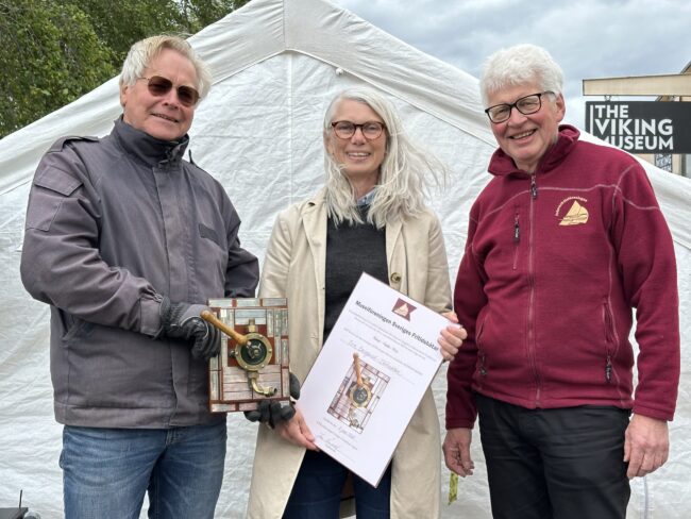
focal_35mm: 48
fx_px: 959
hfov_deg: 39.6
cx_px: 346
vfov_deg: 30.3
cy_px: 260
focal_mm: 6.86
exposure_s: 1/1497
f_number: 1.78
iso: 64
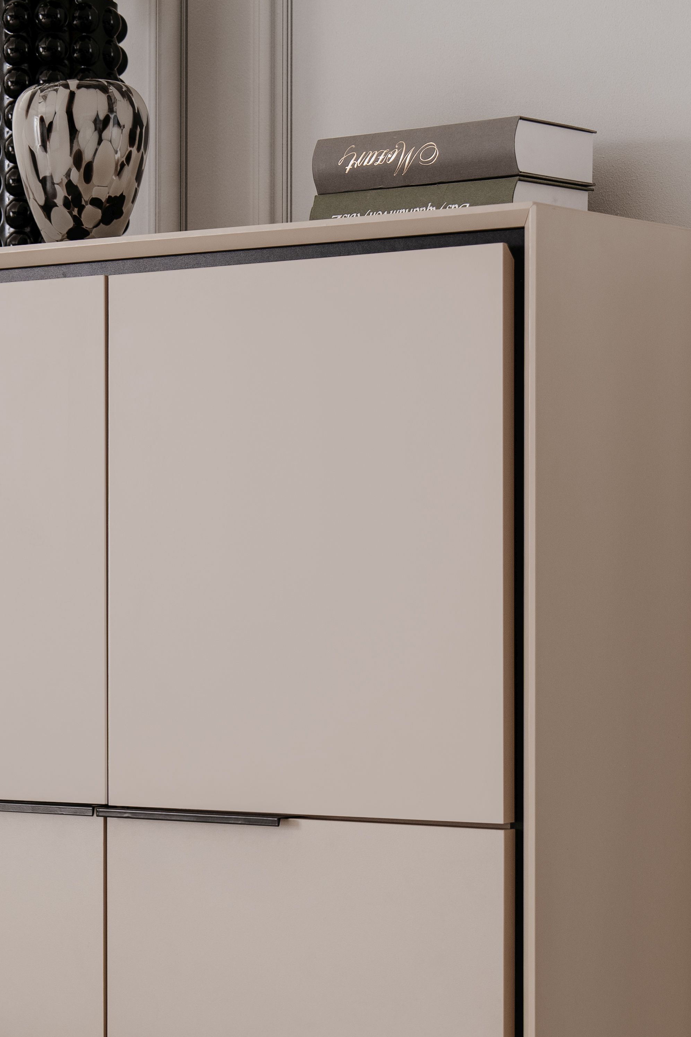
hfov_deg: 12.4
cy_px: 891
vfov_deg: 18.3
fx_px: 3167
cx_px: 222
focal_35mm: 110
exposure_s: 1/4
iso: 100
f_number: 3.5
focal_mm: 47
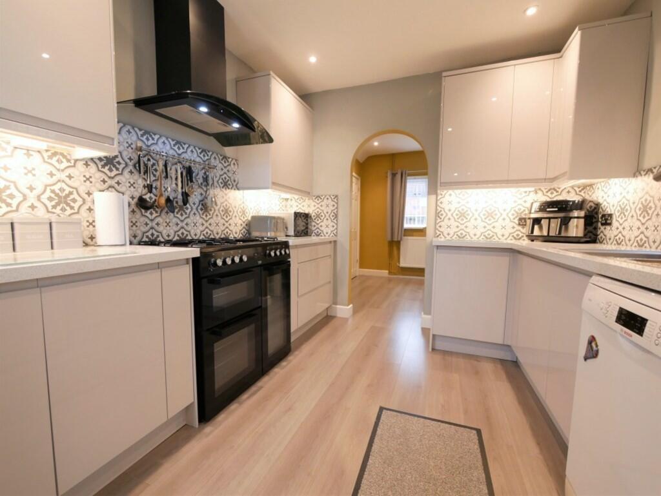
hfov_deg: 102.0
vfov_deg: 85.7
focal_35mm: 14
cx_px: 330
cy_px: 248
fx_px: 267
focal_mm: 7
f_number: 4
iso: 800
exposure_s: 1/60
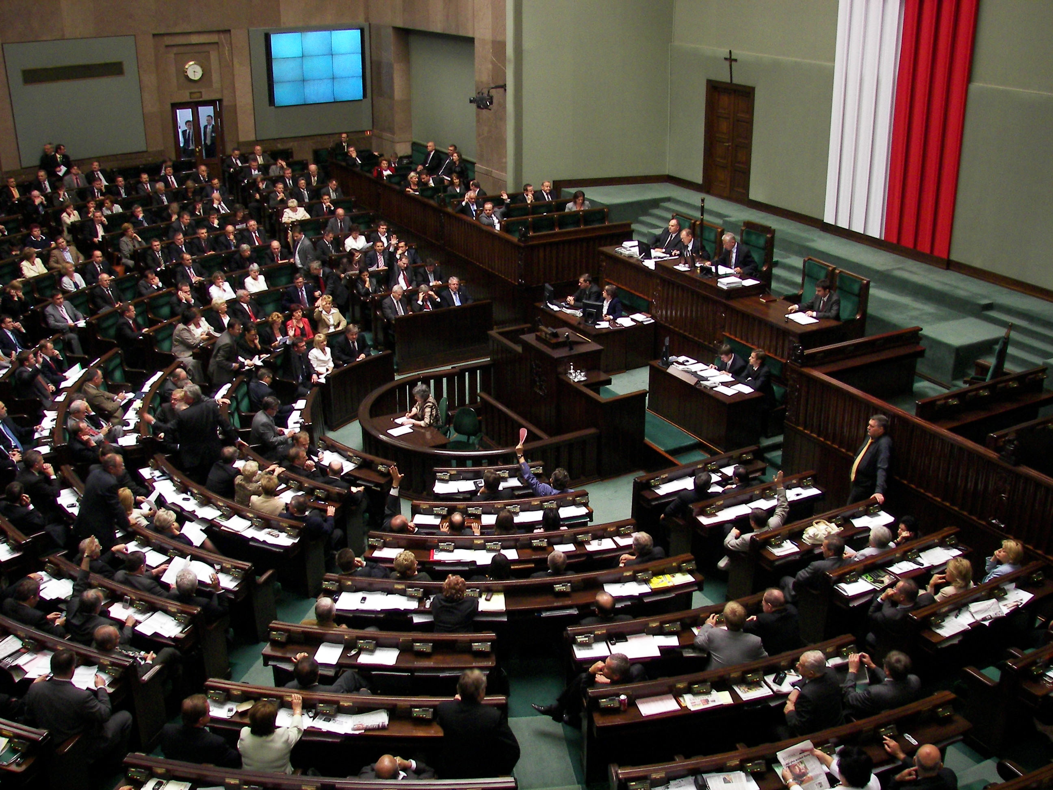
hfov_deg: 51.4
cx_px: 526
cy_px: 395
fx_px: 1095
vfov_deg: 39.7
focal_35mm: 36
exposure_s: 1/25
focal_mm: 6
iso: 160
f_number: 2.8
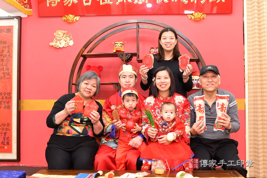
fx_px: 260
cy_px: 89
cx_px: 134
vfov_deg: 37.9
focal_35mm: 35
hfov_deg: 54.4
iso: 800
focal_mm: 35
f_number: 4.5
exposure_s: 1/200
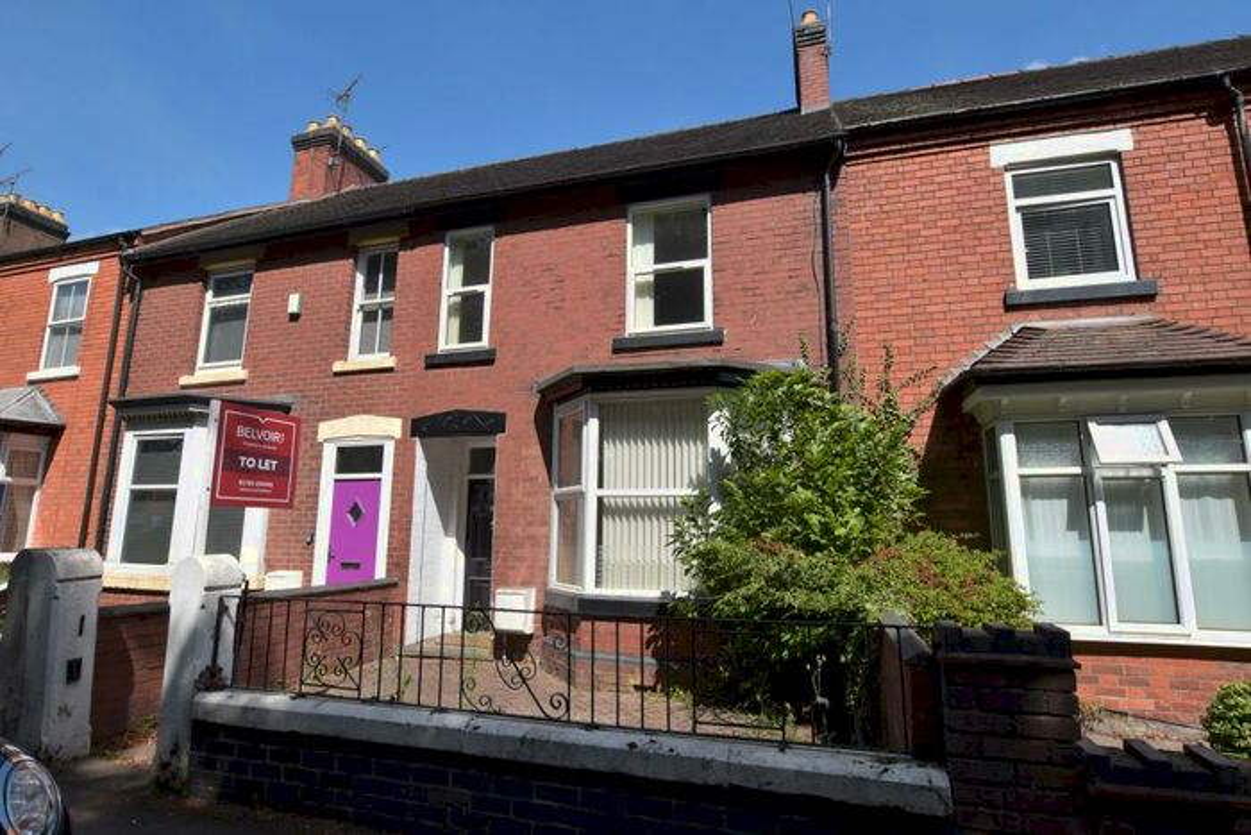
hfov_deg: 90.0
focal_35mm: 18
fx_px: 626
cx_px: 626
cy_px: 418
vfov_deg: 67.4
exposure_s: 1/250
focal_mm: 12
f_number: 8
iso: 200
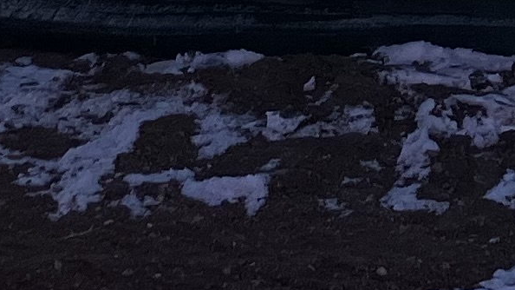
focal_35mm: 207
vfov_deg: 5.6
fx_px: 2826
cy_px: -528
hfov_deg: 10.3
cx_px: 602
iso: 32
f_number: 1.8
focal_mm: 3.99
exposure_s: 1/2857
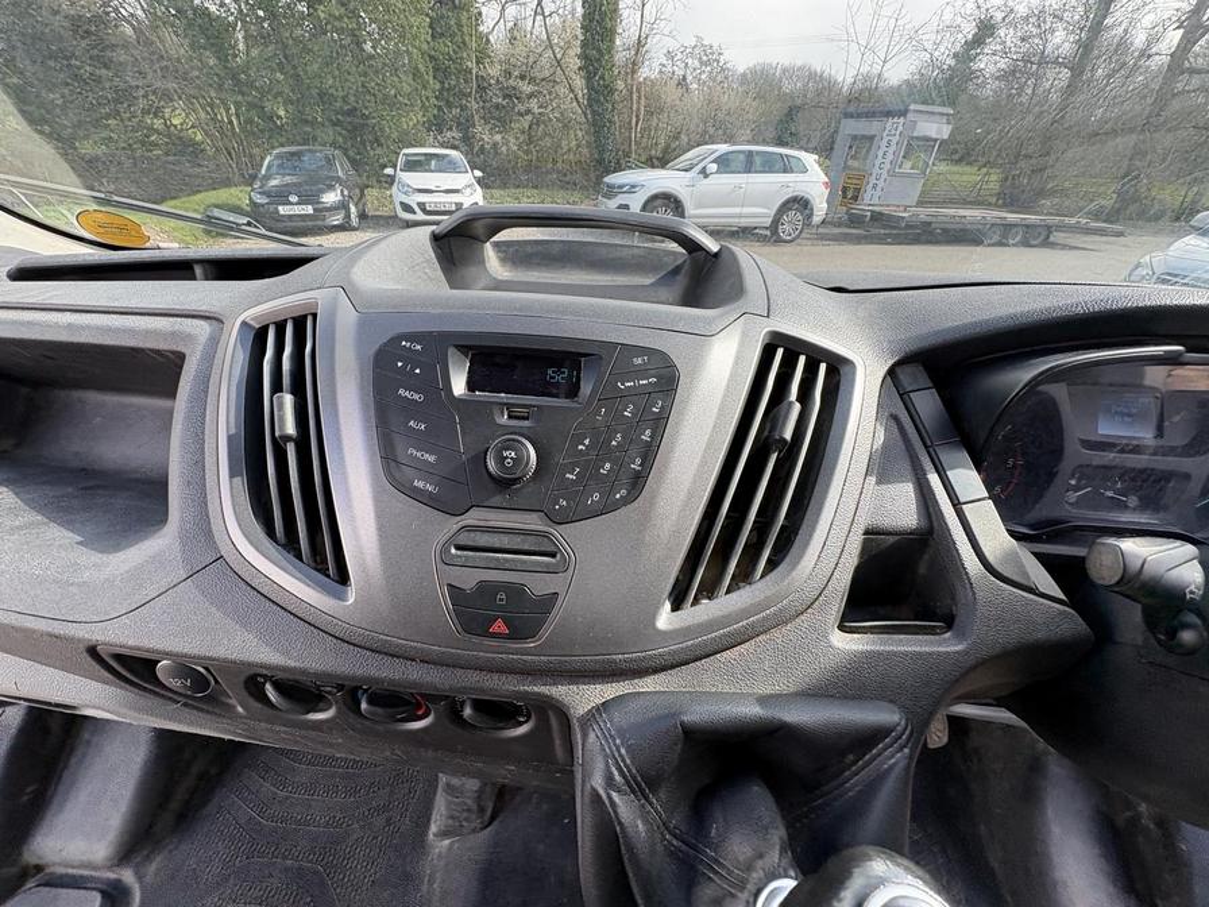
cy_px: 454
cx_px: 604
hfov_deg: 102.1
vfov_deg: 85.7
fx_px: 489
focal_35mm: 14
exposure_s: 1/138
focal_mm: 2.22
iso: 40
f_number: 2.2
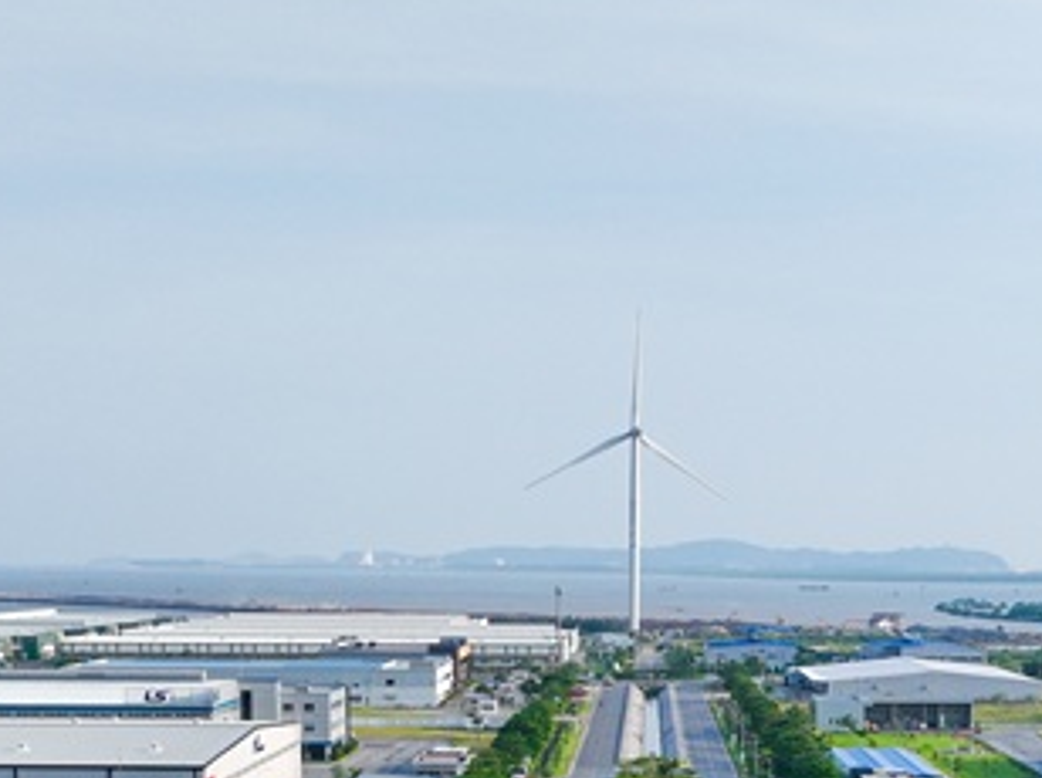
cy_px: 905
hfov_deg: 25.0
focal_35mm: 78
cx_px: 616
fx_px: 2344
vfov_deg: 18.0
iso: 100
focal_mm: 12.29
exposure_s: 1/800
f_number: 4
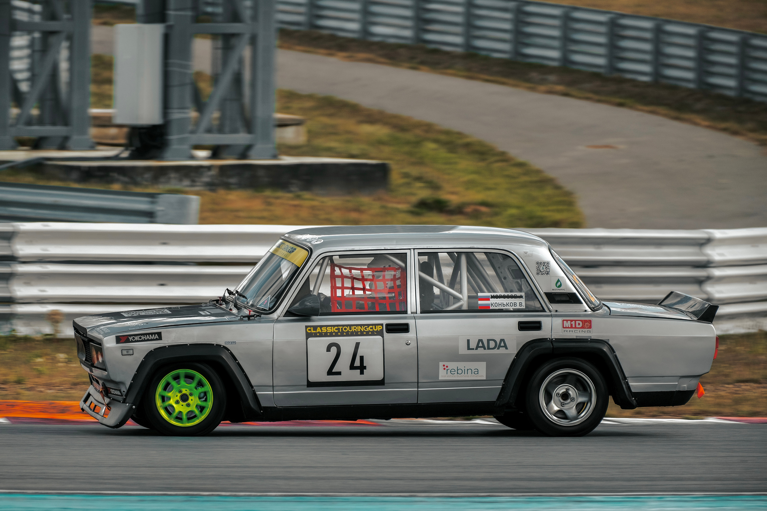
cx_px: 384
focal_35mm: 373
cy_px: 256
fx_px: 7947
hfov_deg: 5.5
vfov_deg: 3.7
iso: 160
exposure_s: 1/350
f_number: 5.6
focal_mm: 248.9
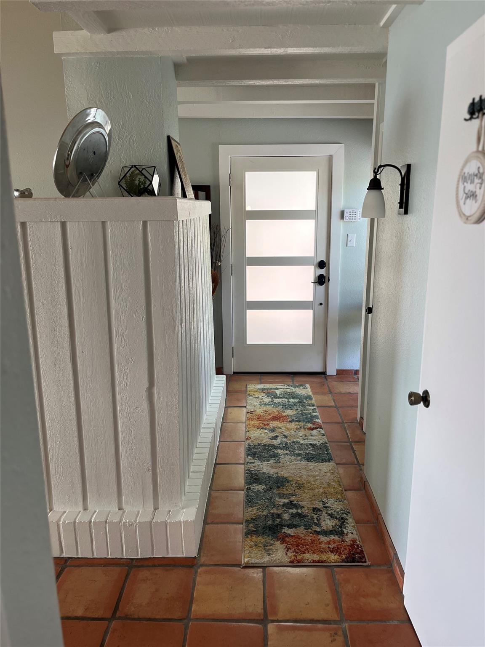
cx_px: 242
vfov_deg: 67.3
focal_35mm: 26
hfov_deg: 53.1
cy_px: 324
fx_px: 486
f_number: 1.6
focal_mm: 5.1
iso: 100
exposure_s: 1/120
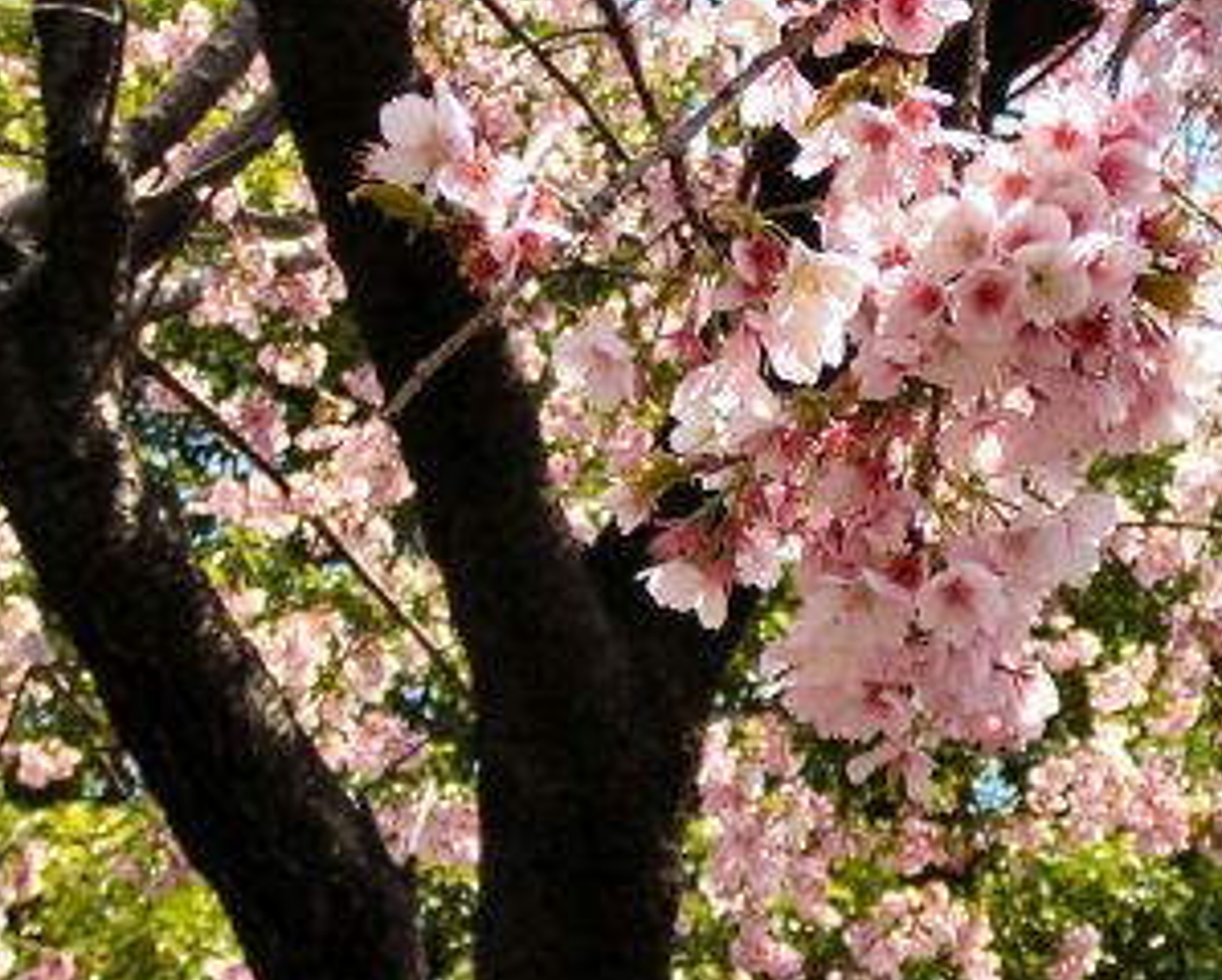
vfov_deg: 9.2
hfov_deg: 11.4
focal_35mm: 169
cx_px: 895
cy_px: 380
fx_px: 6120
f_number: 4.7
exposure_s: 1/157
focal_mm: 14.1
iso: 100
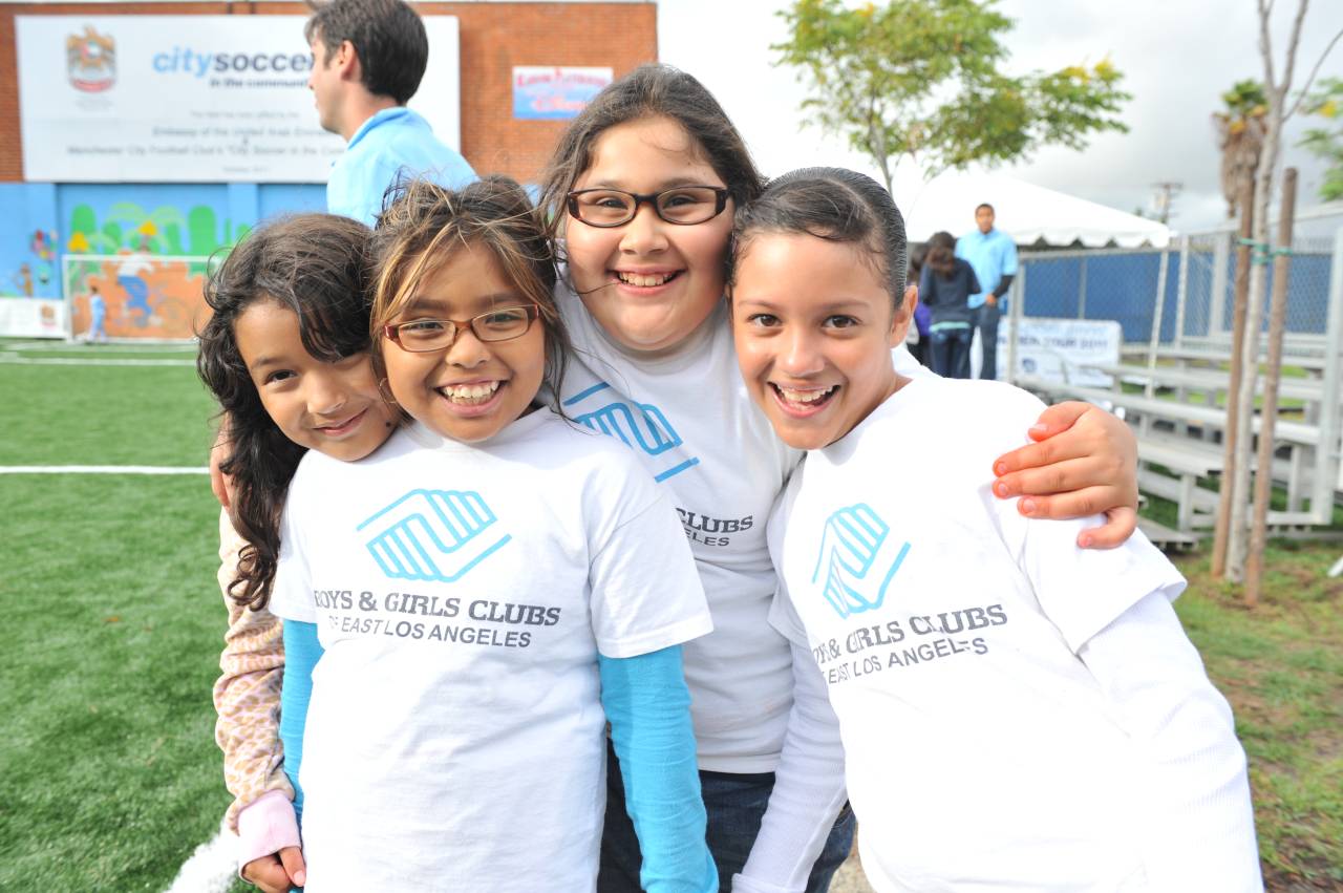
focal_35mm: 29
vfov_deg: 44.9
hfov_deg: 63.7
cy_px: 446
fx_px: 1081
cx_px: 672
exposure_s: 1/1250
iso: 800
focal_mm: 29
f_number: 5
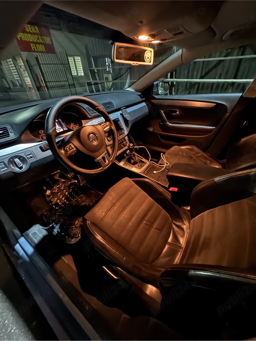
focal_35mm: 14
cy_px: 170
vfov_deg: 102.1
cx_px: 128
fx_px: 138
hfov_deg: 85.7
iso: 3200
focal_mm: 2.22
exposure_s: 1/8
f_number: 2.2
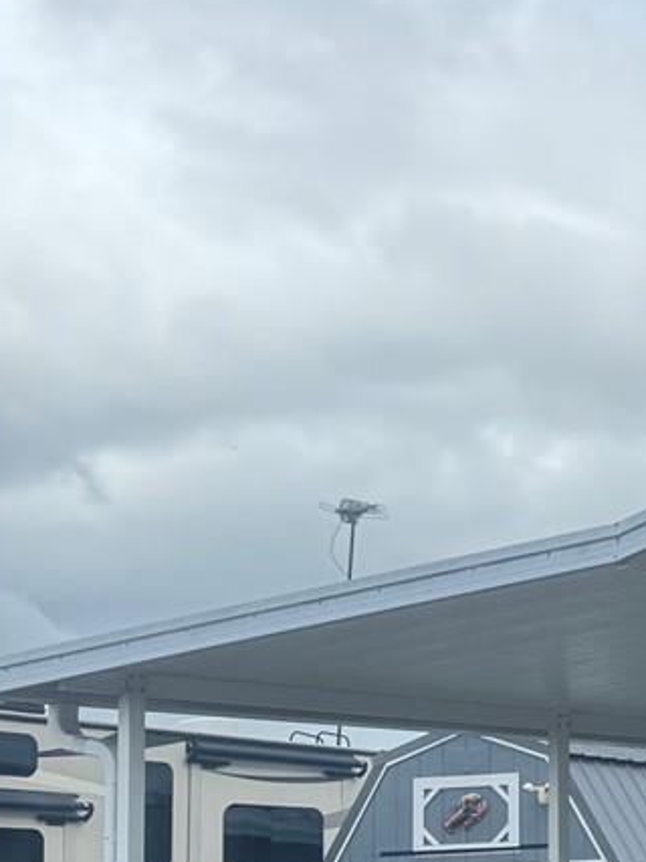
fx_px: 2241
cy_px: 747
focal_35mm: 90
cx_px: 1595
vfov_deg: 21.4
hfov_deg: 12.5
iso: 80
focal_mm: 6.76
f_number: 1.78
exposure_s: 1/1767
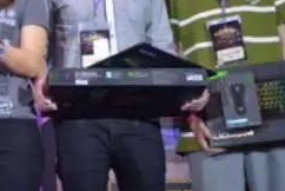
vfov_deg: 9.4
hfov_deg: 13.5
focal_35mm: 145
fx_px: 1149
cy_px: -28
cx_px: -102
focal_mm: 45
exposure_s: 1/200
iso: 640
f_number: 2.8
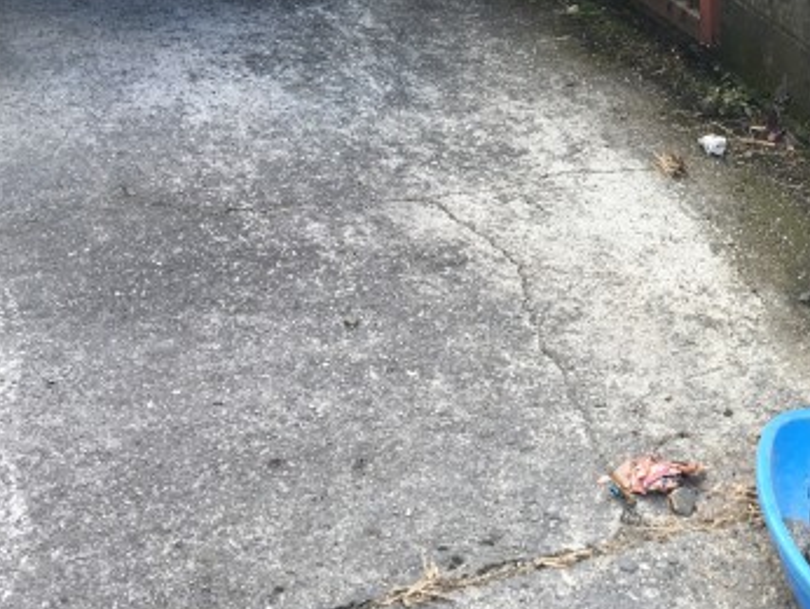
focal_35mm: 67
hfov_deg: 27.3
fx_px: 1569
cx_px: 817
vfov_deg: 21.9
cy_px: 194
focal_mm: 4.15
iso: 25
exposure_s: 1/120
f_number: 2.2
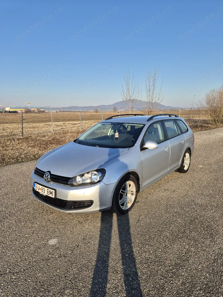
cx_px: 112
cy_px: 148
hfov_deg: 58.9
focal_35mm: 23
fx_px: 198
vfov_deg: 73.9
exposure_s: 1/1250
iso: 25
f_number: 1.8
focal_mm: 5.4
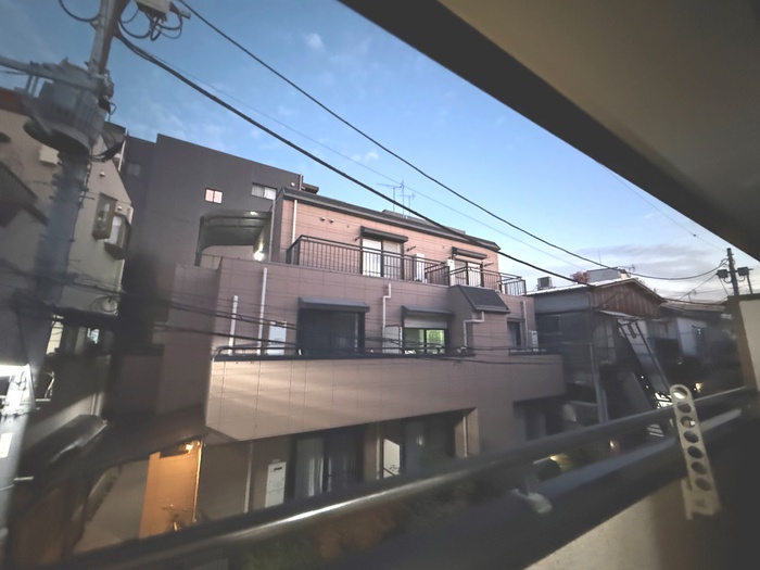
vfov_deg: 85.7
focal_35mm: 14
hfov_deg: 102.1
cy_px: 285
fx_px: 307
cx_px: 380
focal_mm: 2.22
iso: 1600
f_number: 2.2
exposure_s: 1/25
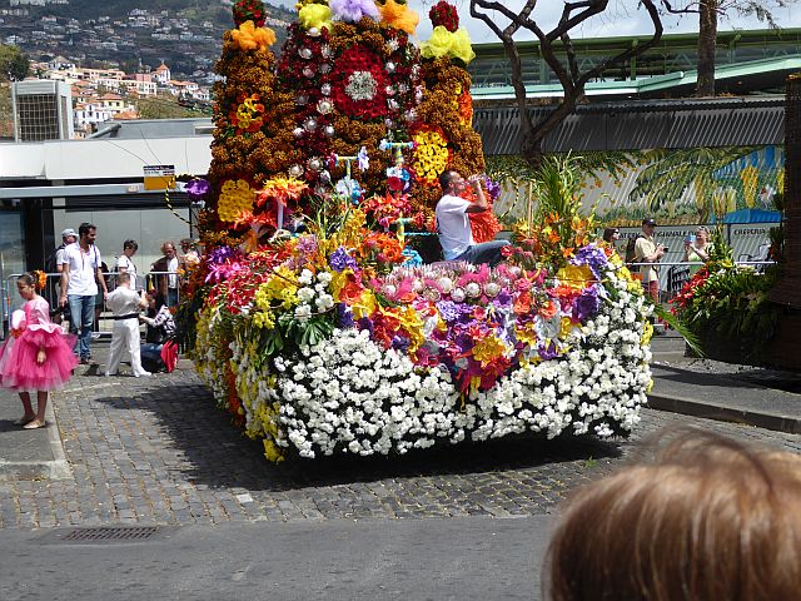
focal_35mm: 60
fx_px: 1388
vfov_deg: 24.4
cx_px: 400
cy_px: 300
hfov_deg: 32.2
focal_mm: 10.3
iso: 100
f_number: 4.2
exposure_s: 1/800
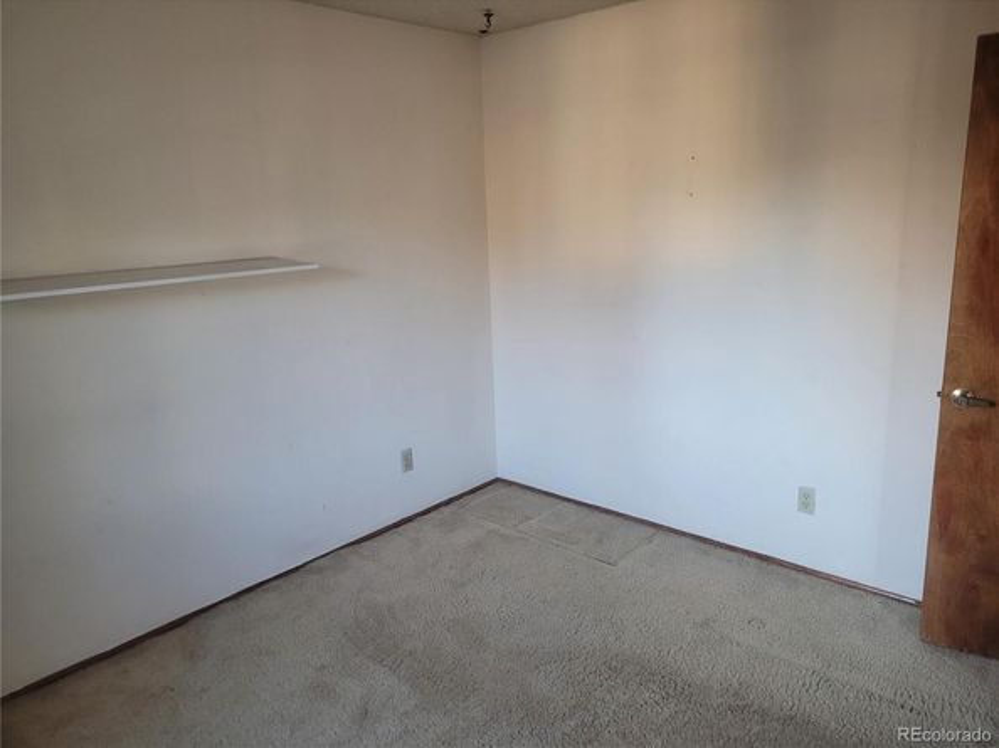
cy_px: 374
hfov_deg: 67.3
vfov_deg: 53.0
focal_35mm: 26
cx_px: 500
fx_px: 750
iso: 320
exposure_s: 1/40
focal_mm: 5.4
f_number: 1.8
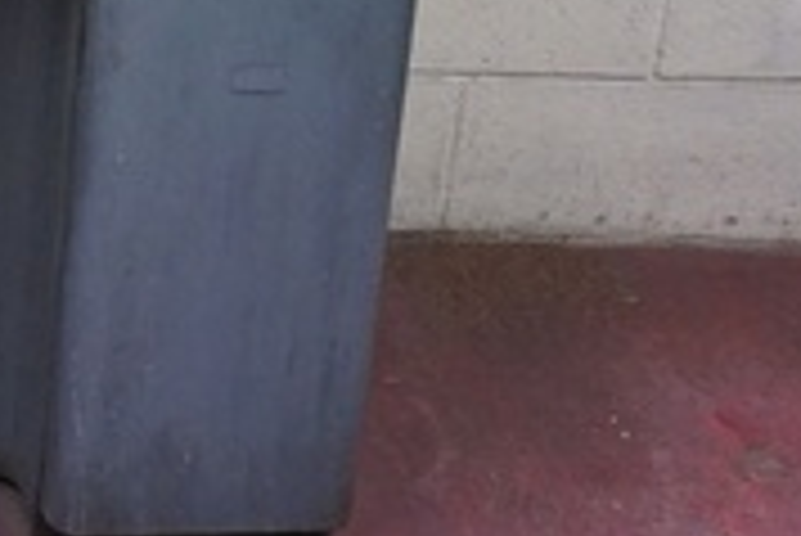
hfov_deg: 18.8
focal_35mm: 97
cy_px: -320
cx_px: -353
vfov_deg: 13.2
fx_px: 2160
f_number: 3.5
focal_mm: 16
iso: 2000
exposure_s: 1/160
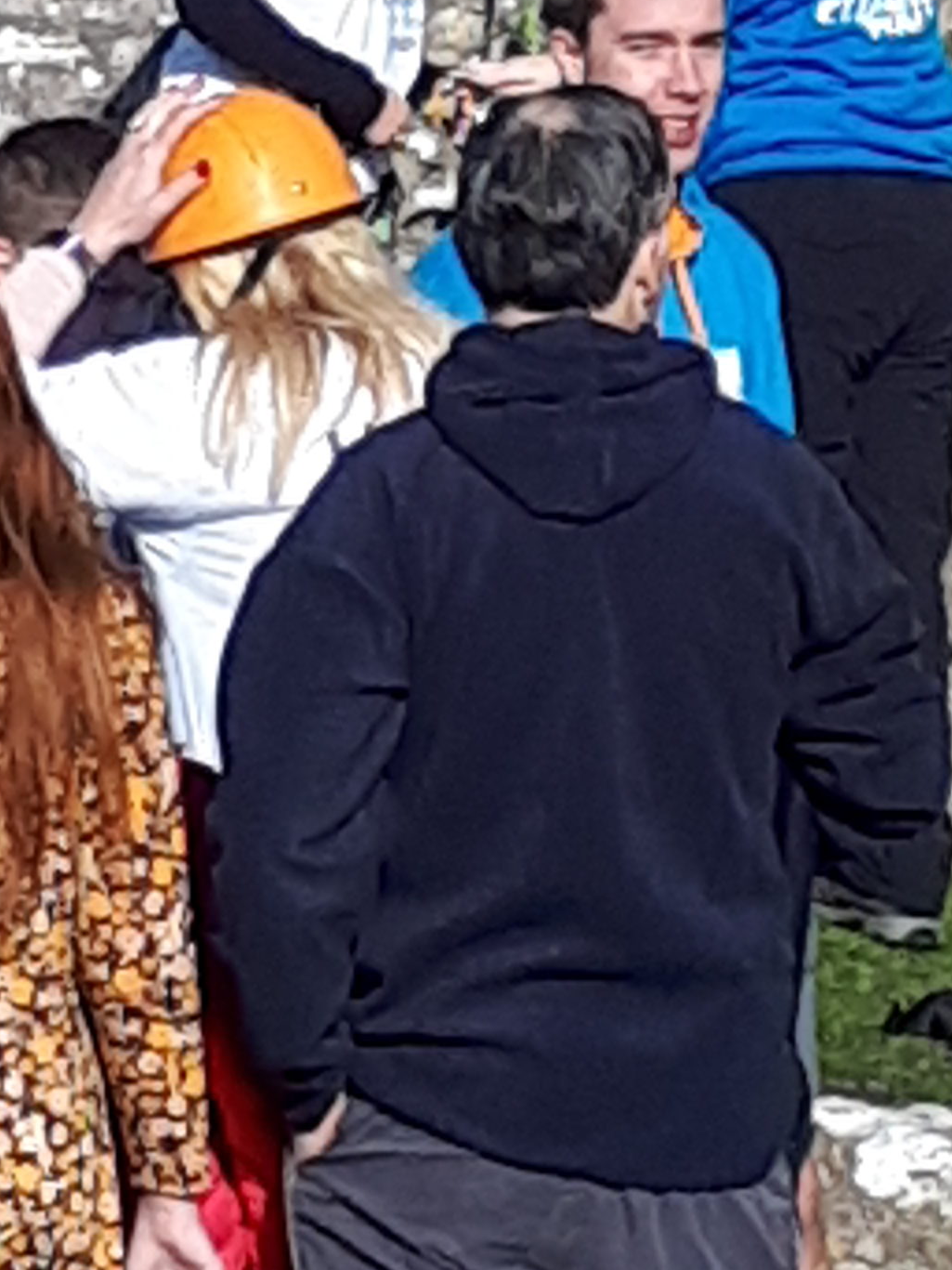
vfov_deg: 21.0
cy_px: 105
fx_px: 3337
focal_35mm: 91
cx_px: 482
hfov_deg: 16.2
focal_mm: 3.6
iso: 40
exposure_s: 1/1757
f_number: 1.9
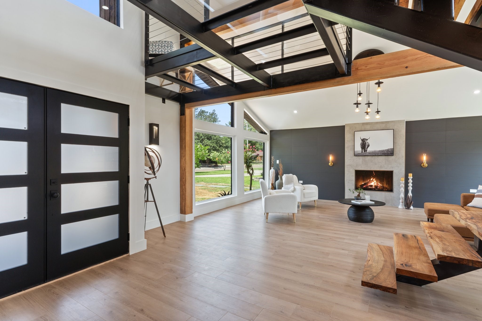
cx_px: 241
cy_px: 160
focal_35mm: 17
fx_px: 228
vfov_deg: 70.4
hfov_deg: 93.3
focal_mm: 17
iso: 160
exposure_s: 1/2
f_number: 11
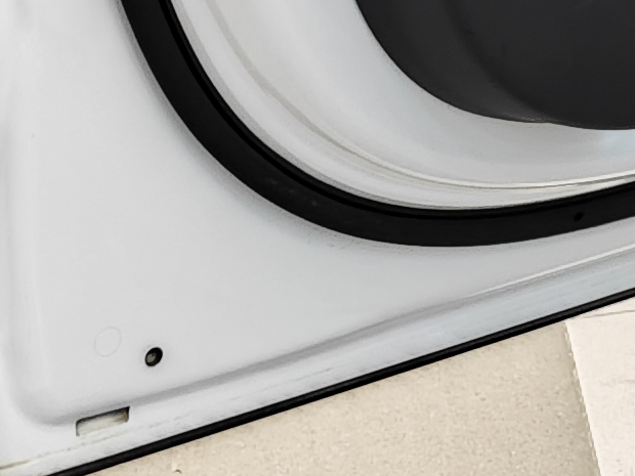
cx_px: 1360
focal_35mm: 152
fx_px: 2788
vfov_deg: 8.5
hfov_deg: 11.4
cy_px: -855
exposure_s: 1/50
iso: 320
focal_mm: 8.7
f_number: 1.9
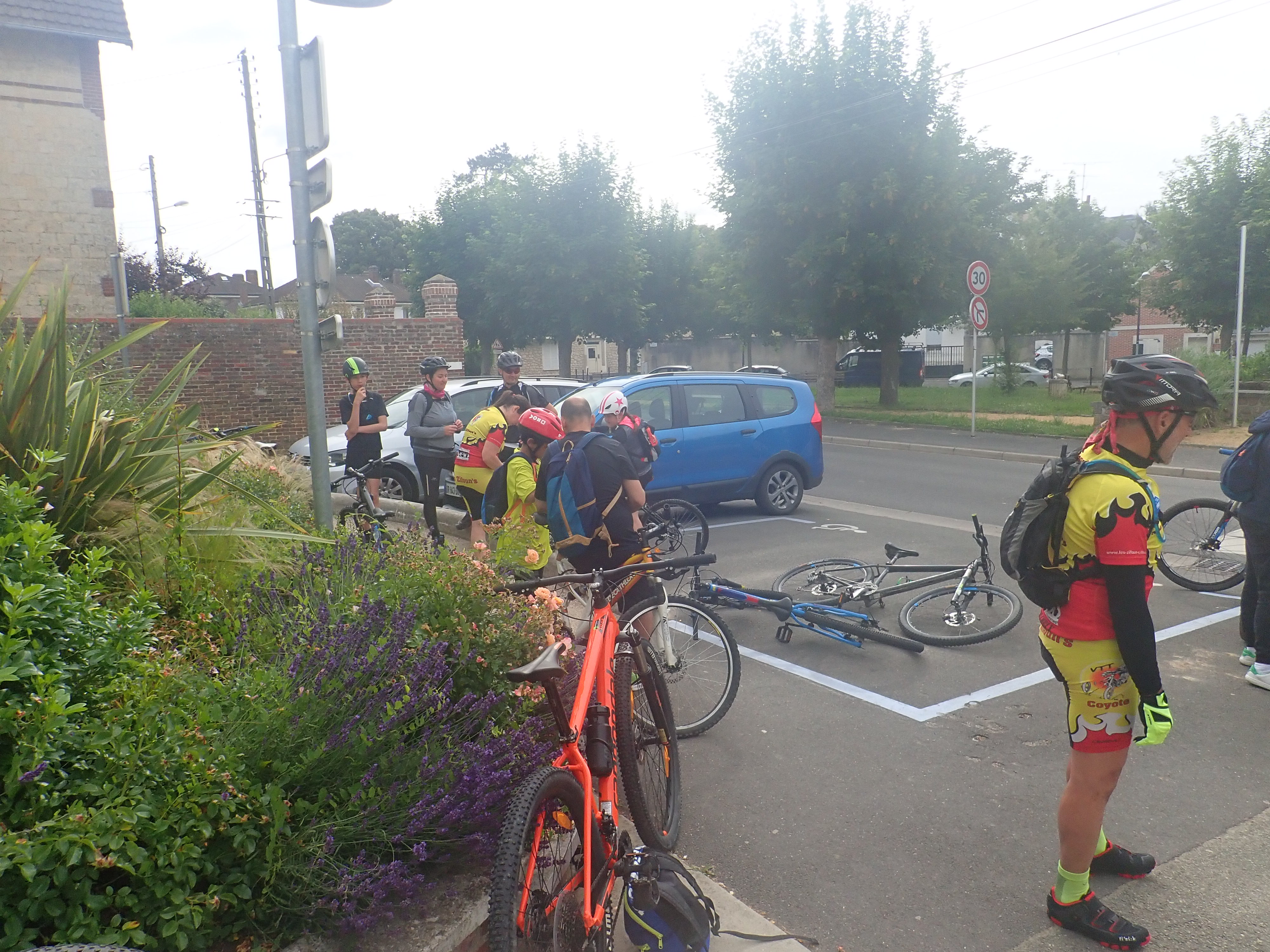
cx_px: 635
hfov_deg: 69.4
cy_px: 476
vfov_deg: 54.9
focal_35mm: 25
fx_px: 917
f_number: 2.8
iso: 200
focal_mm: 4.5
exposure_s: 1/1000
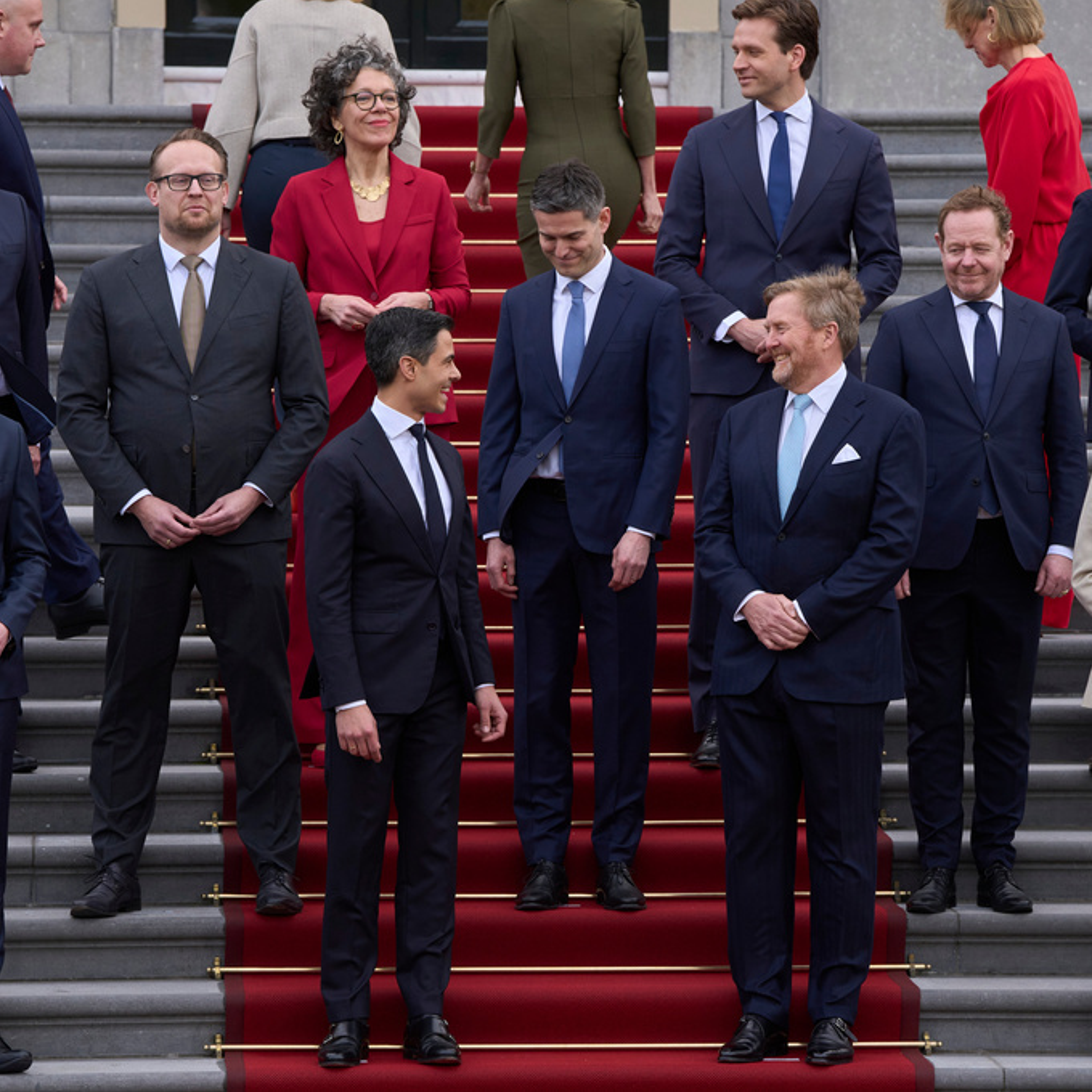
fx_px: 7174
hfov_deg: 8.7
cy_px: 545
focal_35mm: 201
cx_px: 604
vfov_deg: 8.7
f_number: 6.3
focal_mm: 157
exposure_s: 1/640
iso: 1000
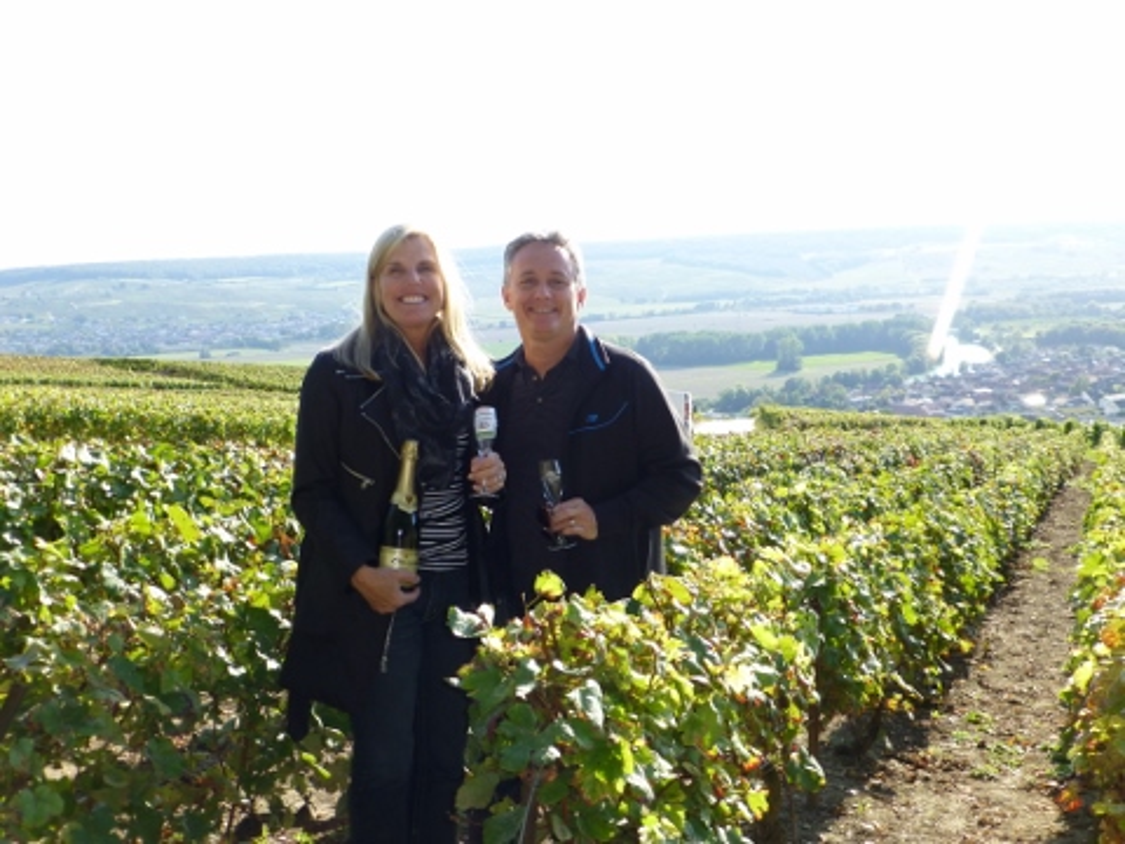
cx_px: 562
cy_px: 422
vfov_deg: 36.8
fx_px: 1267
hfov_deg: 47.9
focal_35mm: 39
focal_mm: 6.9
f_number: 3.9
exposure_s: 1/250
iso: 100
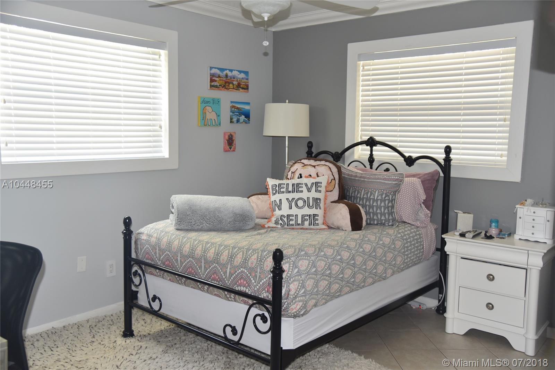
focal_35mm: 32
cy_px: 185
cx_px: 278
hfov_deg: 58.7
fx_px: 493
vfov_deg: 41.1
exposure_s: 1/60
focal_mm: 32
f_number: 4
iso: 1000
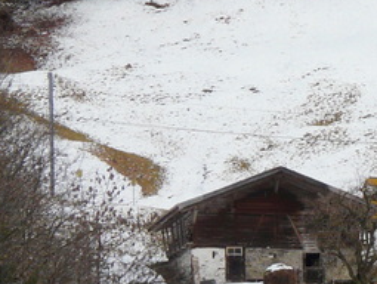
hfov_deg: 2.2
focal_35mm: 889
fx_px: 9696
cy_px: 225
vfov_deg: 1.7
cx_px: 696
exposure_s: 1/400
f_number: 5.6
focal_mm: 37.2
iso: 100
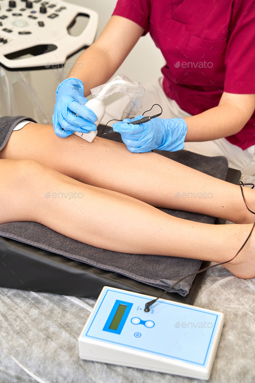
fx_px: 701
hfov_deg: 20.6
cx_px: 128
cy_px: 192
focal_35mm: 66
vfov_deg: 30.5
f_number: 5
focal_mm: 66
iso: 640
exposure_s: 1/160
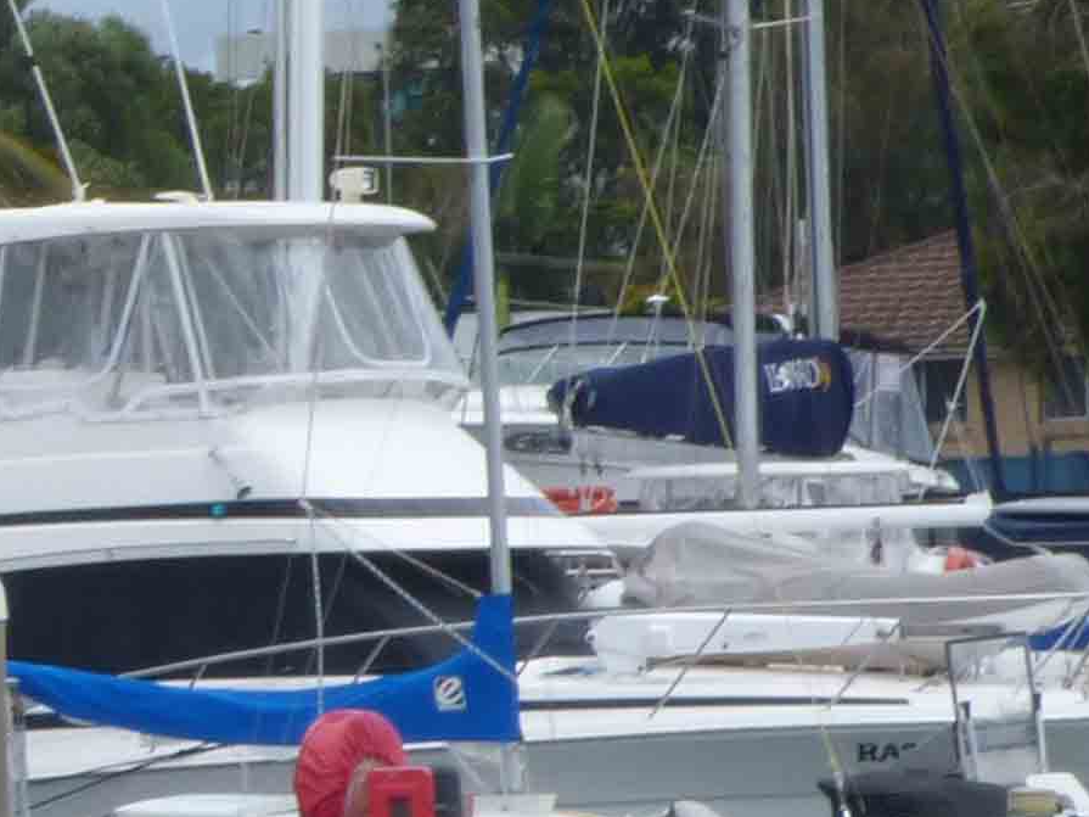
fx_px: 27366
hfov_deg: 2.3
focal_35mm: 870
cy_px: 499
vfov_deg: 1.7
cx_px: -1233
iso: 100
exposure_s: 1/320
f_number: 7.1
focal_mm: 30.3
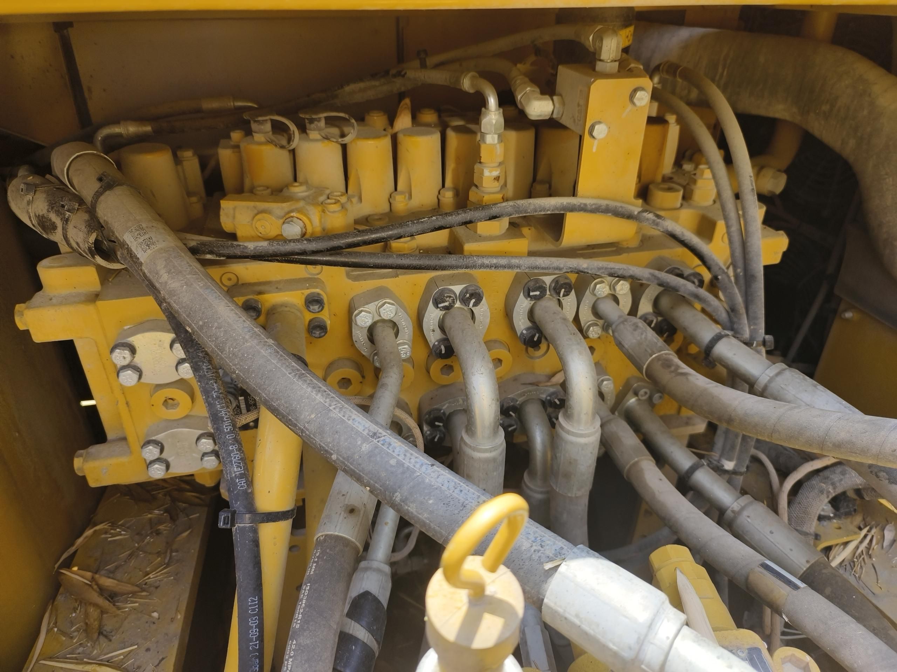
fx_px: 596
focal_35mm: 23
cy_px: 336
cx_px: 448
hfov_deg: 73.9
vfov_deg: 58.9
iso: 72
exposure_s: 1/385
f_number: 1.75
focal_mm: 5.5
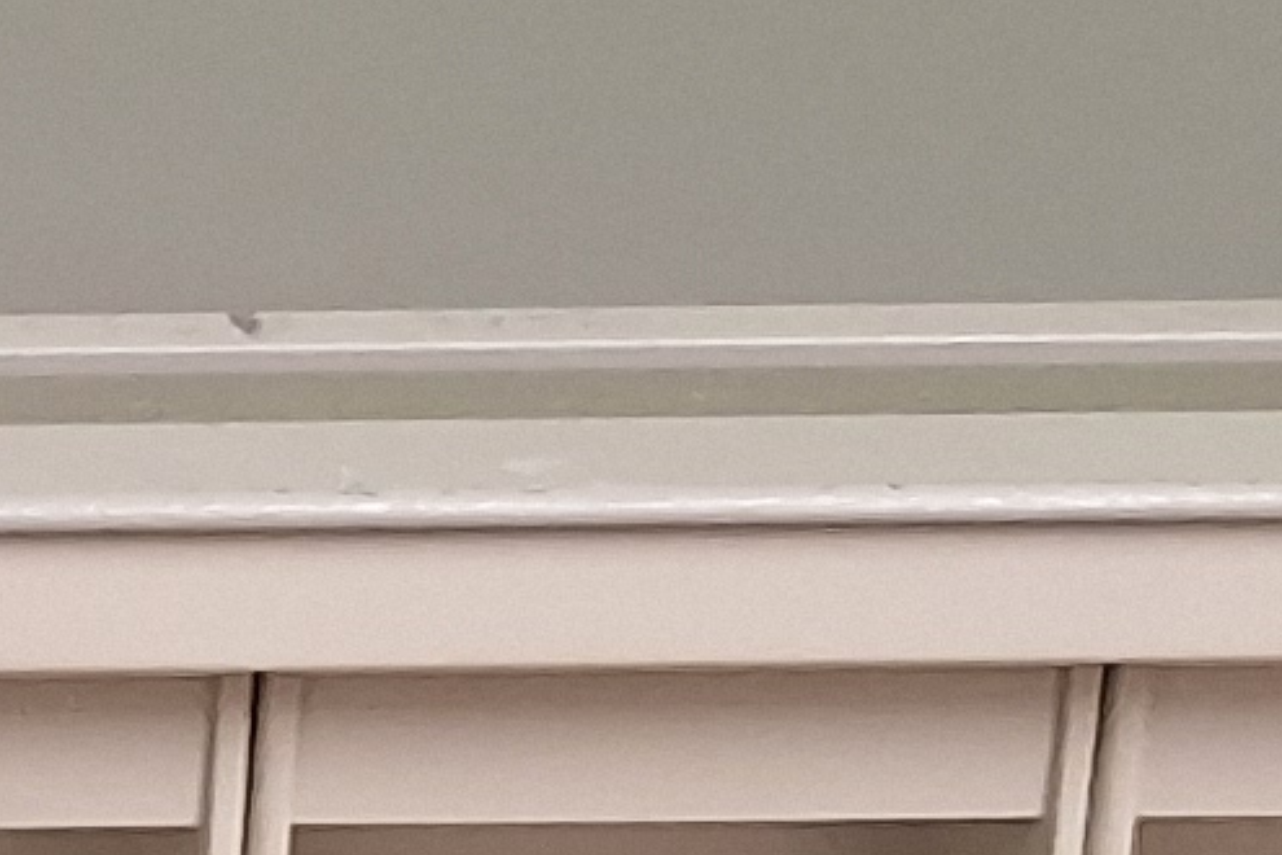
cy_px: 513
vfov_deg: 7.2
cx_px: -1230
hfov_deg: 10.0
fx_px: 6837
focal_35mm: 192
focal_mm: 2.91
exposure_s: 1/40
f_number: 1.9
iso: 125
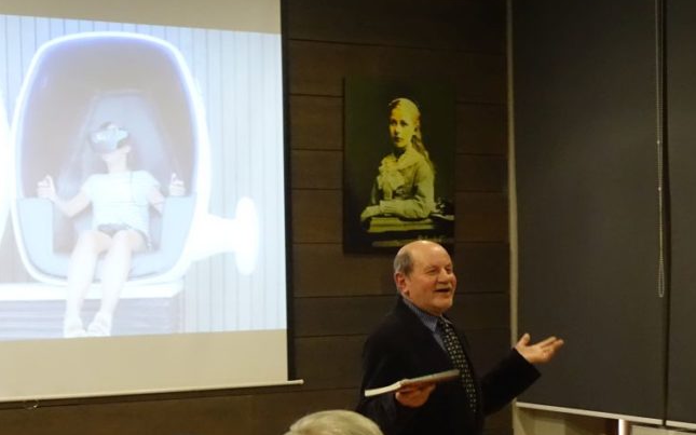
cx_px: 379
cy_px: 339
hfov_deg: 27.1
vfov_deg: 17.0
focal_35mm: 76
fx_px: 1441
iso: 3200
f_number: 2.8
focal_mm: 17.11
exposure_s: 1/80
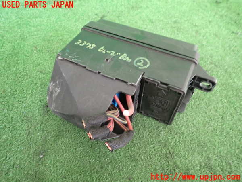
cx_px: 121
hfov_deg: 69.4
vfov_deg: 54.9
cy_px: 91
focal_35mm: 25
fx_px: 175
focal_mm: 4.5
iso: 500
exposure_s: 1/30
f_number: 2
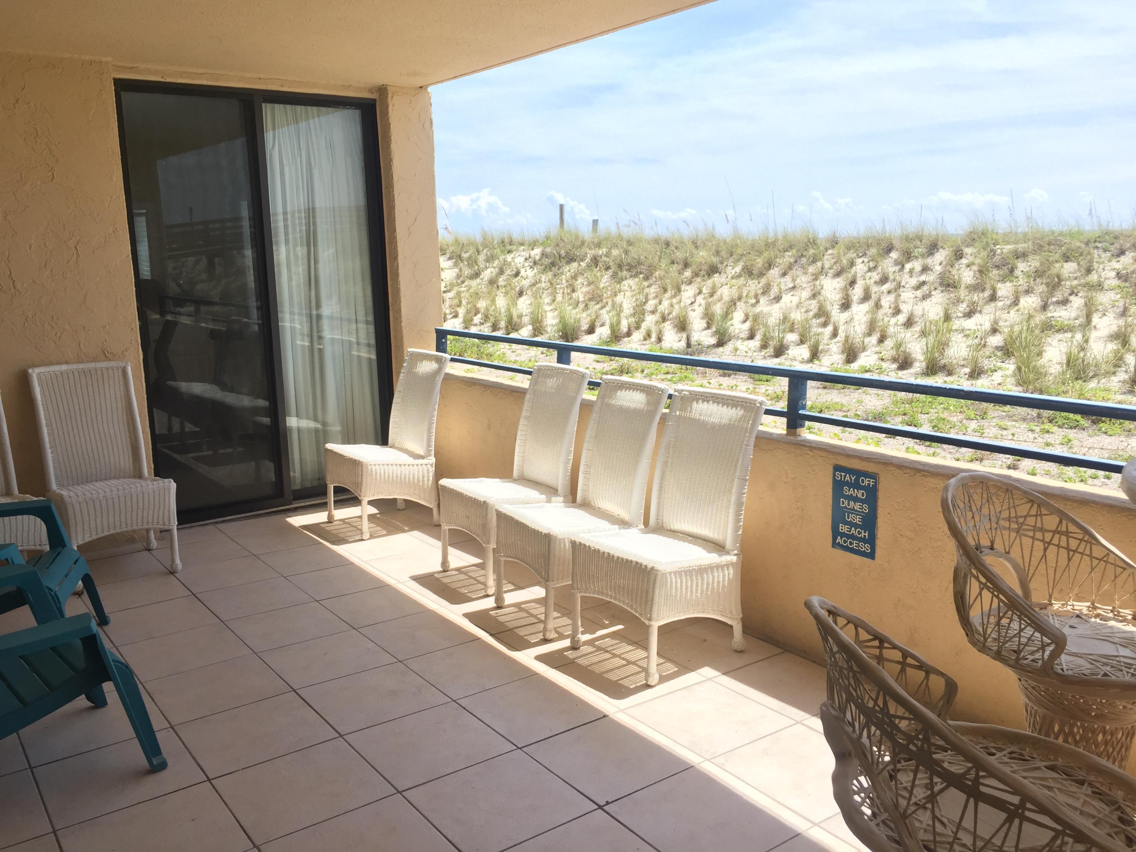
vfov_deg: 48.2
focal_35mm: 29
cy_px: 426
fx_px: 952
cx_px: 568
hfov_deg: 61.7
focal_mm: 4.15
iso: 32
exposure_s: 1/1014
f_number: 2.2
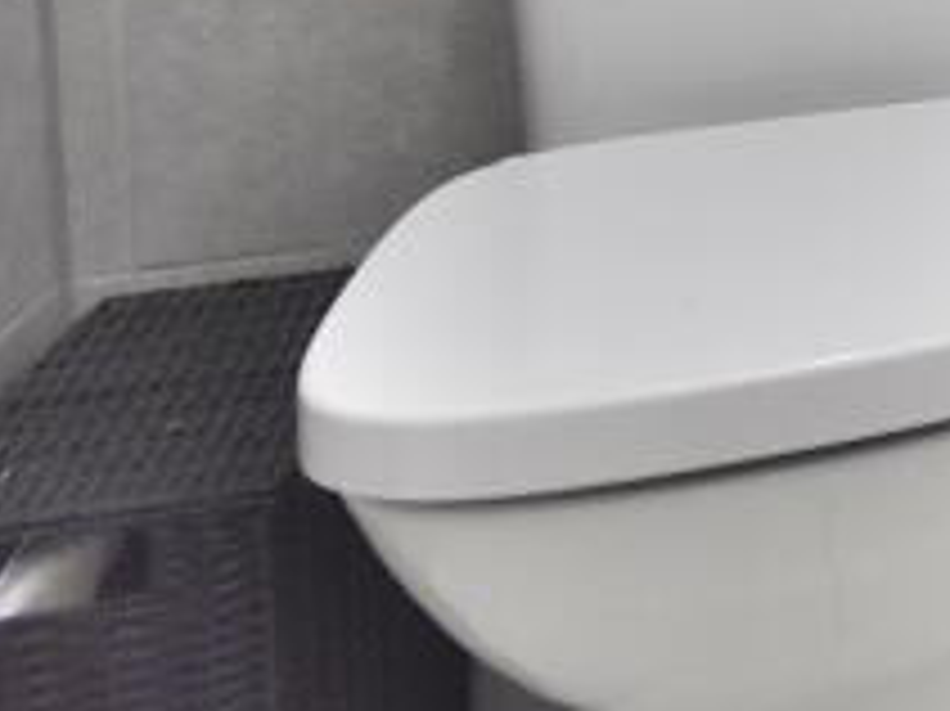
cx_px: 2076
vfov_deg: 18.3
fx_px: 1920
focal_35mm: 70
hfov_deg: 16.8
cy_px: -398
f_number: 4.5
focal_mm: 10
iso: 400
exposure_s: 1/200
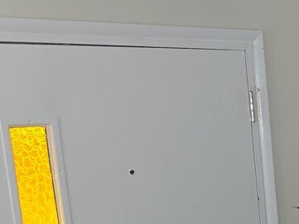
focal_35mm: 102
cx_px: 549
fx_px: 881
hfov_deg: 16.1
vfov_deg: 14.0
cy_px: 281
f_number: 1.7
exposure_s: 1/30
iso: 100
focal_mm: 6.3
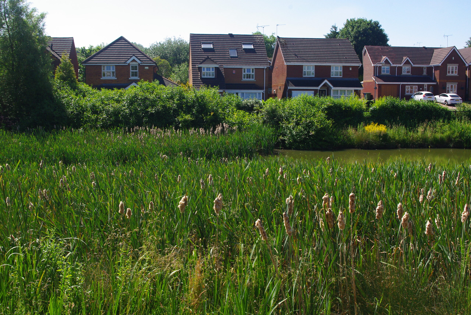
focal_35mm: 39
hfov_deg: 49.5
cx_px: 236
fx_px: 511
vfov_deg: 34.3
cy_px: 158
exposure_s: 1/180
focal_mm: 26.25
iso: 200
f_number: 9.5
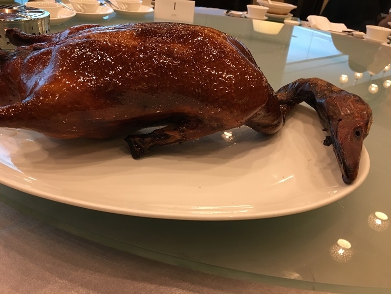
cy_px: 147
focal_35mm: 29
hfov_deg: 61.7
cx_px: 196
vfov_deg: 48.2
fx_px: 328
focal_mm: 4.15
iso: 125
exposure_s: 1/30
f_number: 2.2
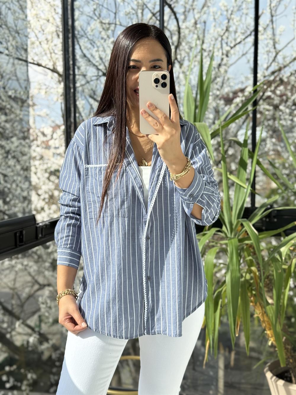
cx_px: 148
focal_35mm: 48
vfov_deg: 39.7
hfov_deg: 30.3
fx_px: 547
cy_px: 198
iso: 80
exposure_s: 1/1715
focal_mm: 6.76
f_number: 1.78
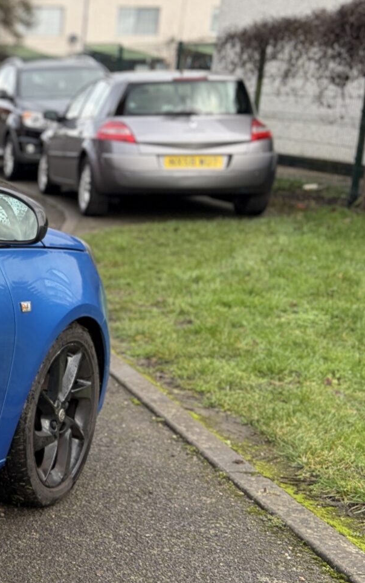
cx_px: -302
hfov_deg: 15.3
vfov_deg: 28.0
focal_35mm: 73
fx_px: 1162
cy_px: 384
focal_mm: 5.96
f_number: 1.6
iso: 50
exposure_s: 1/262
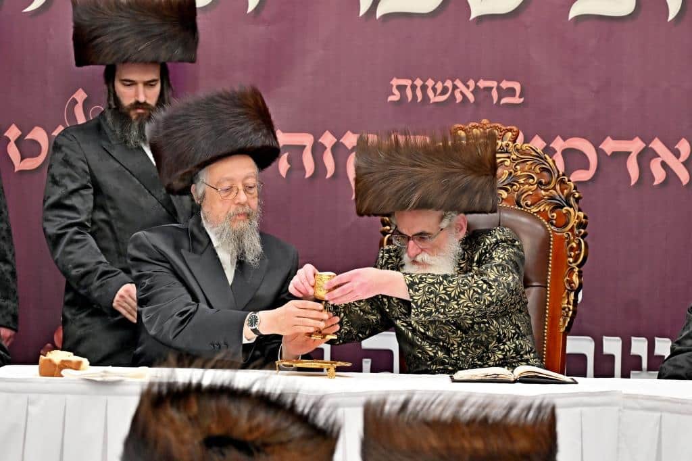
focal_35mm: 157
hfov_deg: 13.1
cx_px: 346
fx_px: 3017
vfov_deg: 8.7
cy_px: 230
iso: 500
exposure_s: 1/200
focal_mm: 105
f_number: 4
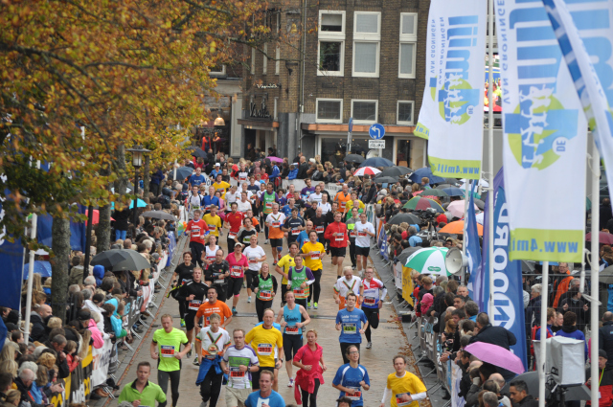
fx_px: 2959
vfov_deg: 7.9
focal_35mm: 174
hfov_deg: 11.8
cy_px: 204
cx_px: 306
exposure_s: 1/125
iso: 360
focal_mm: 116
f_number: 5.6
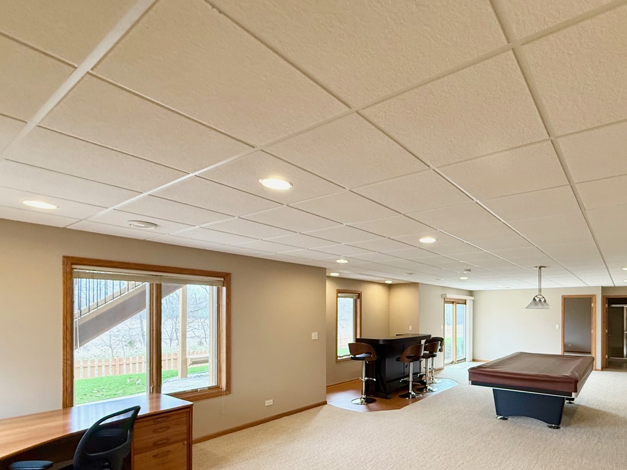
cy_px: 313
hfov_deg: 81.5
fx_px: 344
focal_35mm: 19
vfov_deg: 66.8
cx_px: 424
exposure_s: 1/120
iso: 320
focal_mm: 2.22
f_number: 2.2
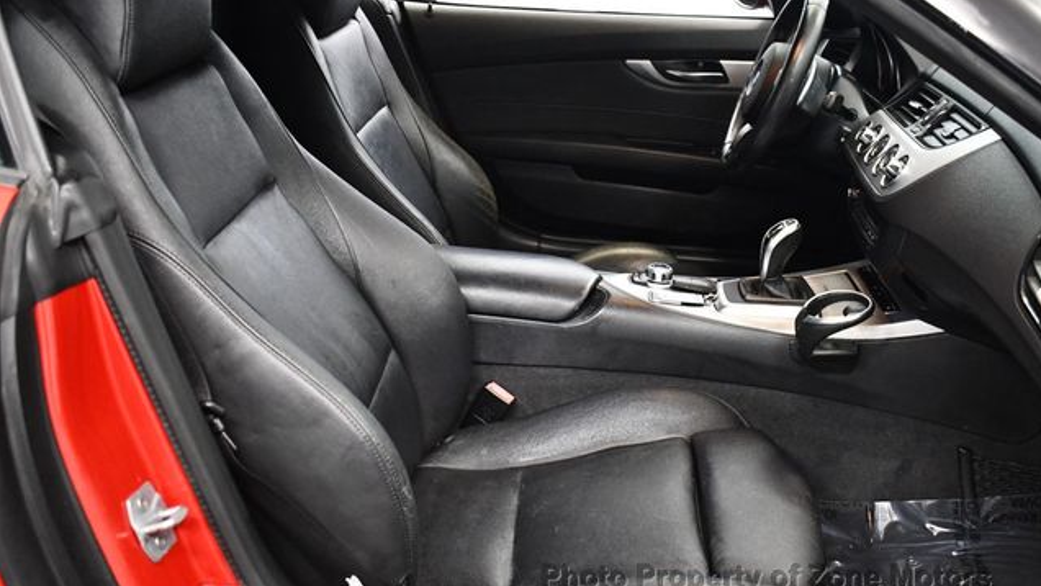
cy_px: 259
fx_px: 1049
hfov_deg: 52.8
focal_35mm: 38
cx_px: 522
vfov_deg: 31.2
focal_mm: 18
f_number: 3.5
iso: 3200
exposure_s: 1/80
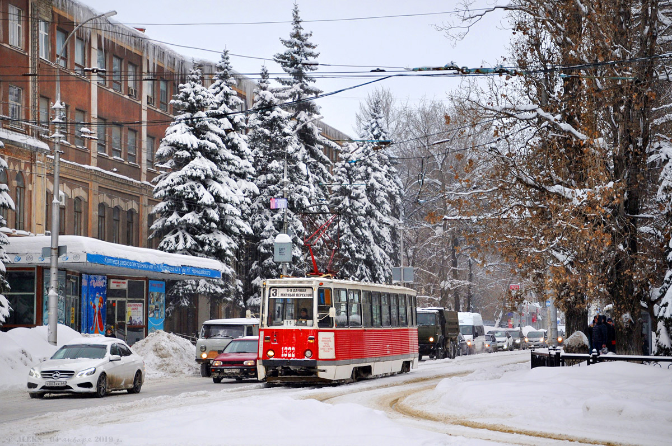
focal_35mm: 75
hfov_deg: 27.0
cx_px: 336
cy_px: 223
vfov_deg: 18.1
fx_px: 1398
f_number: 5.6
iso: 280
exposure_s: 1/250
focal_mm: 50
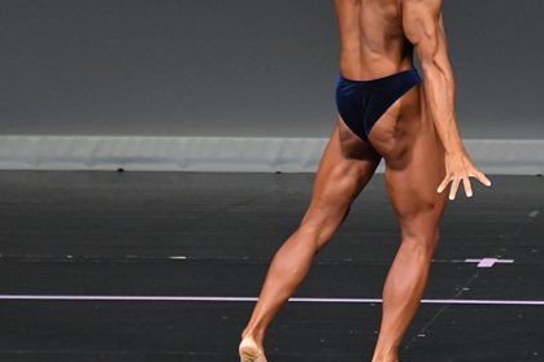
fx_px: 8791
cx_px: 407
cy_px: 112
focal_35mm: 582
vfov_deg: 2.4
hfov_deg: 3.5
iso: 4000
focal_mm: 210
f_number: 5.6
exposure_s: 1/400
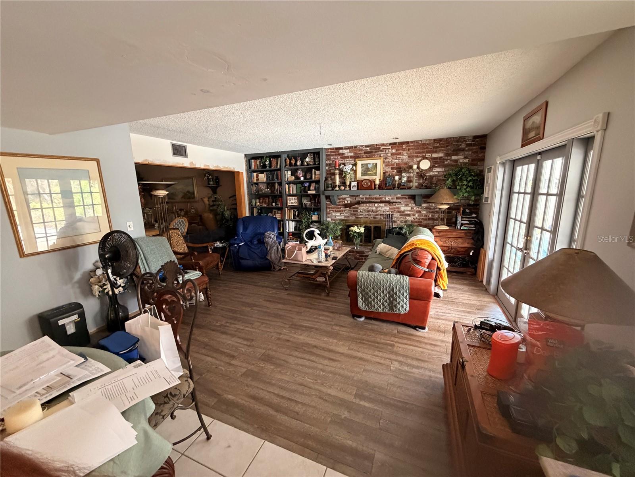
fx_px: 257
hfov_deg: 102.1
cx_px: 318
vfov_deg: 85.7
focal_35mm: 14
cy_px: 238
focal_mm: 2.22
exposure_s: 1/60
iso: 640
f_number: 2.2
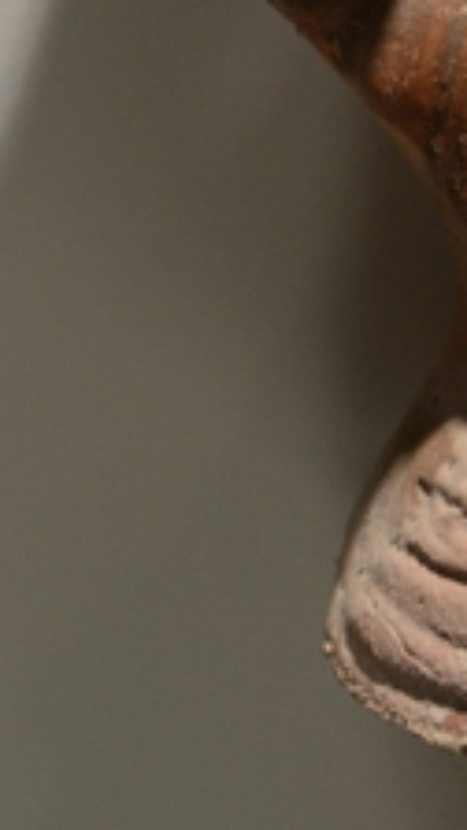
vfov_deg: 4.6
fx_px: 10237
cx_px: 671
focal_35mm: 465
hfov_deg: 2.6
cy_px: -145
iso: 1000
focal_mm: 100
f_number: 7.1
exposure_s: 1/80
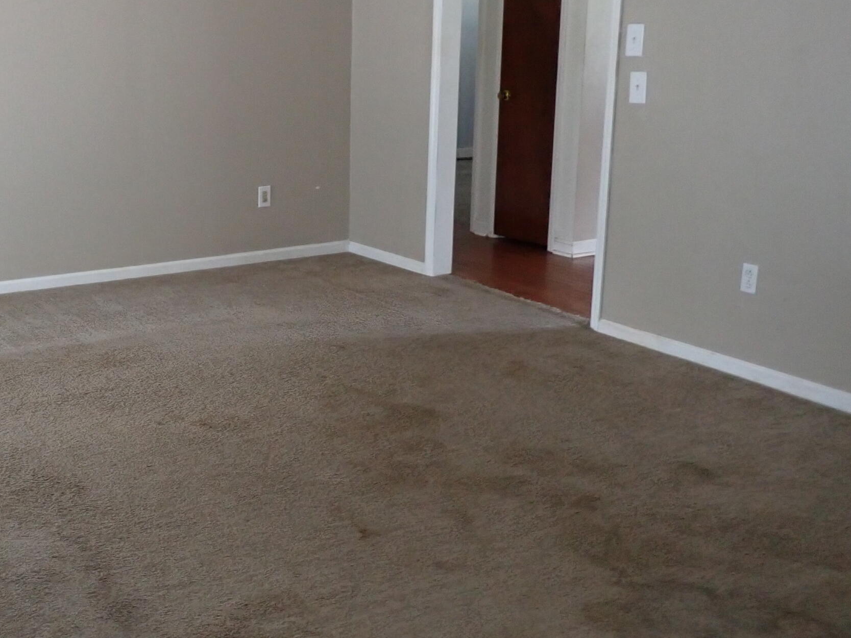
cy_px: 283
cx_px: 218
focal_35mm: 45
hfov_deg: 40.9
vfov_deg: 32.1
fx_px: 1106
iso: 500
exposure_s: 1/30
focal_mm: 4.5
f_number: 2
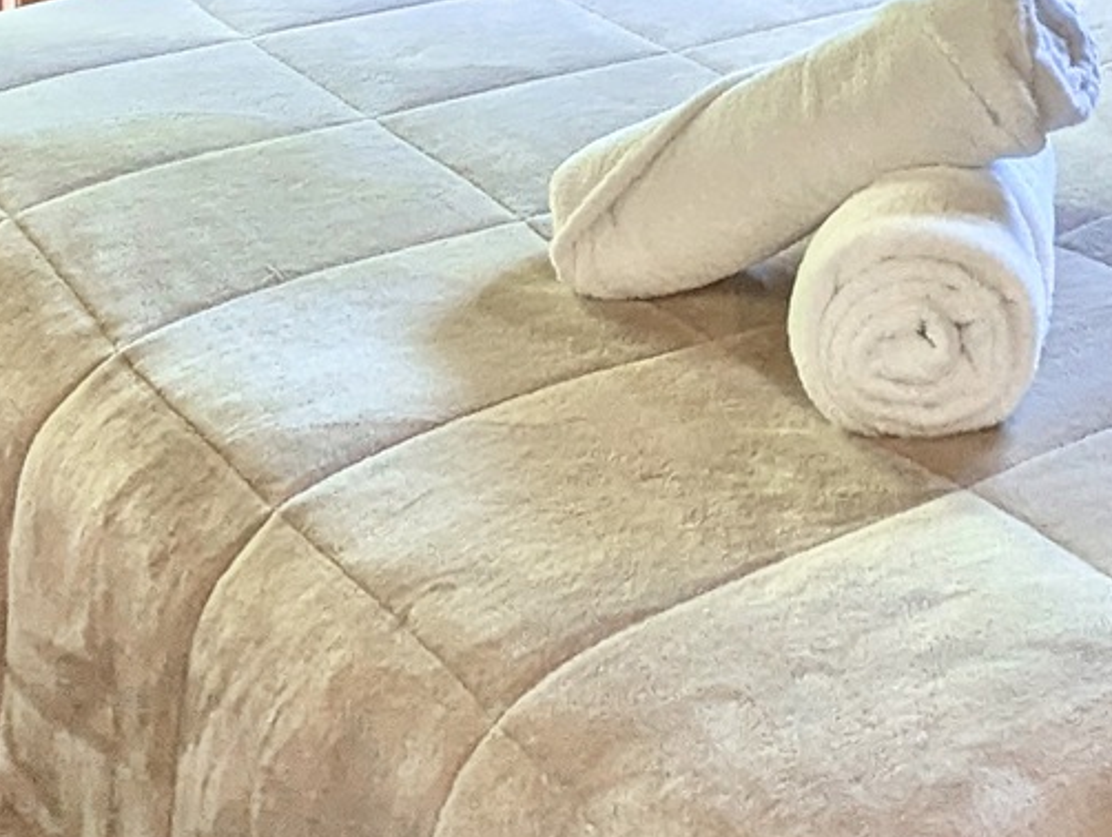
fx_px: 2091
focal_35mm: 65
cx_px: 970
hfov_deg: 28.8
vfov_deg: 19.7
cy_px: -414
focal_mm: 2.35
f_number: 2.2
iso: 68
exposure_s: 1/60
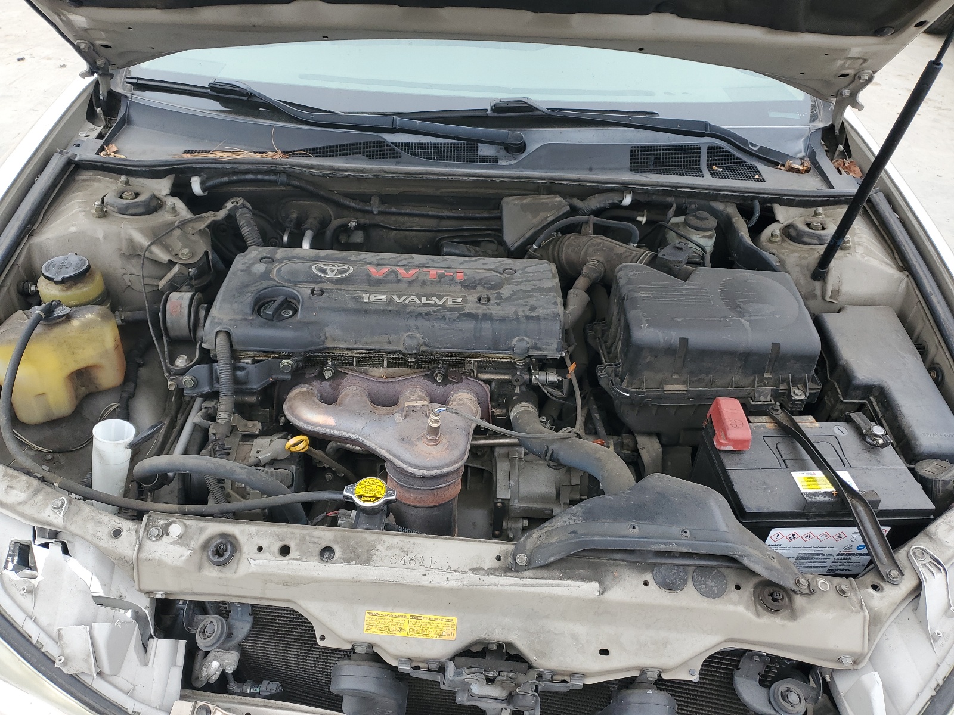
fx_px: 717
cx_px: 477
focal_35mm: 26
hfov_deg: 67.3
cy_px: 358
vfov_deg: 53.1
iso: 50
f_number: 1.5
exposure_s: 1/455
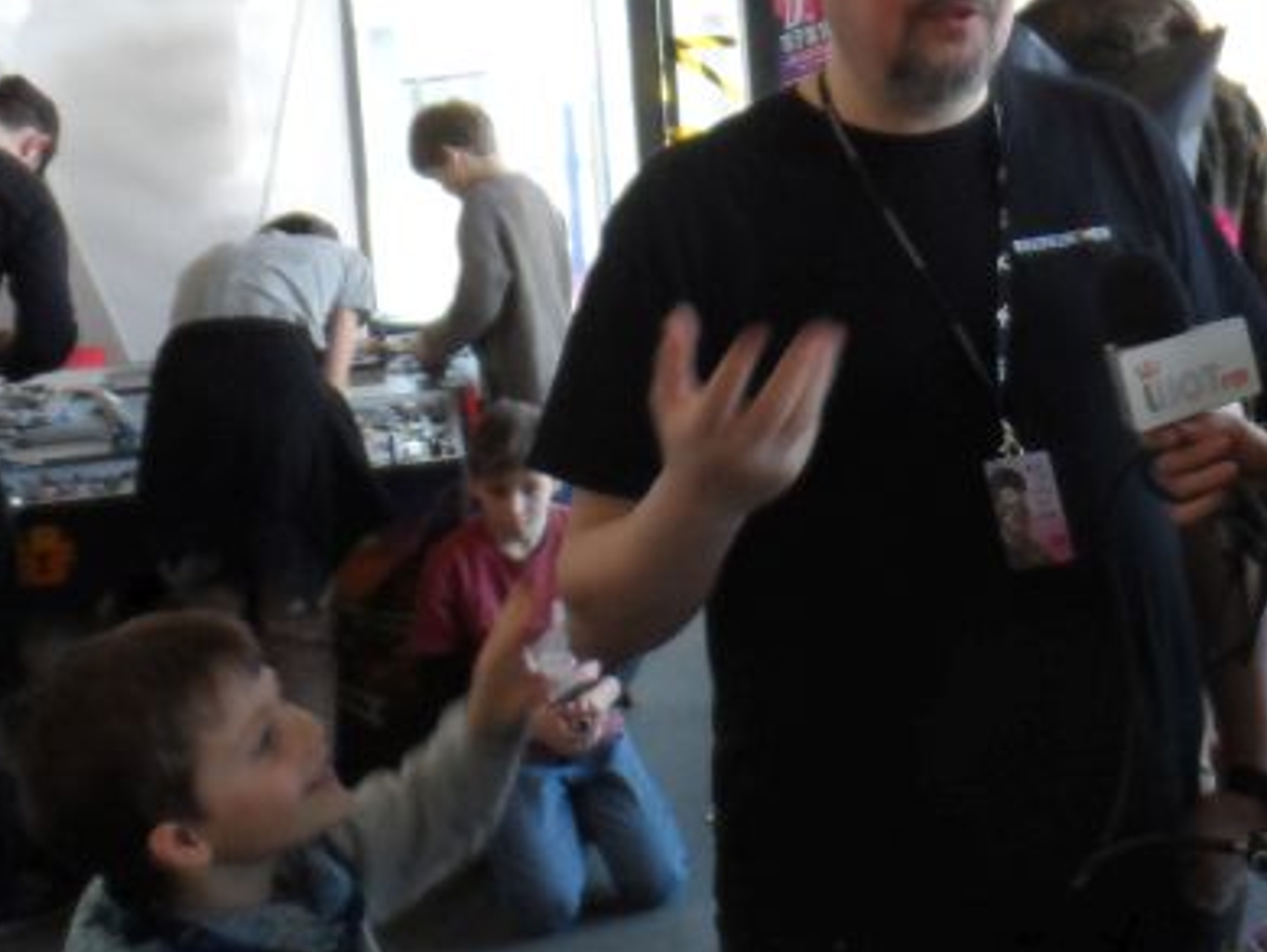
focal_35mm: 63
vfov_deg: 22.7
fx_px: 2307
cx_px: 1040
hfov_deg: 29.9
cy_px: 101
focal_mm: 4
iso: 200
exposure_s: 1/30
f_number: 3.2
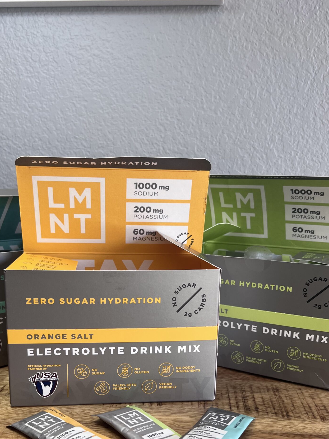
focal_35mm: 36
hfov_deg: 39.6
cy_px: 275
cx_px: 154
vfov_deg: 50.8
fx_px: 456
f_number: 1.5
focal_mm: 5.7
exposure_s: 1/121
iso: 80
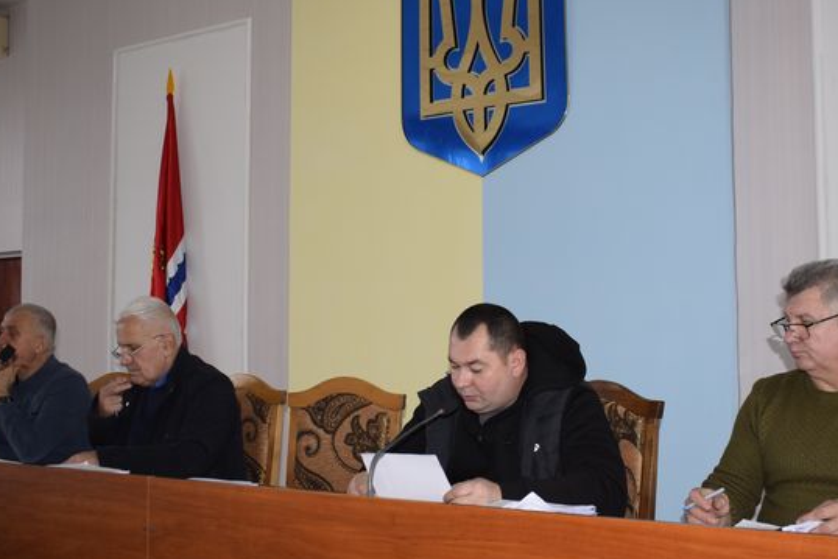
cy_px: 297
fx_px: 1071
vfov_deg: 29.3
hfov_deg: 42.7
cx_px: 466
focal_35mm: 46
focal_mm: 22
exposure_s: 1/80
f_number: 4.5
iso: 800
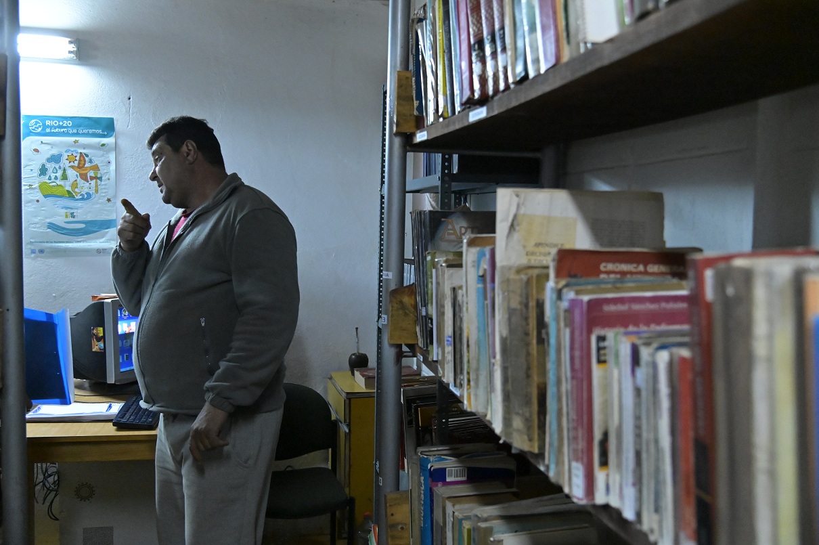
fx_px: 727
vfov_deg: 41.1
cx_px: 410
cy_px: 272
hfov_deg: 58.8
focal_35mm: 32
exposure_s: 1/320
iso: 16000
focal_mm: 32
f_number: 4
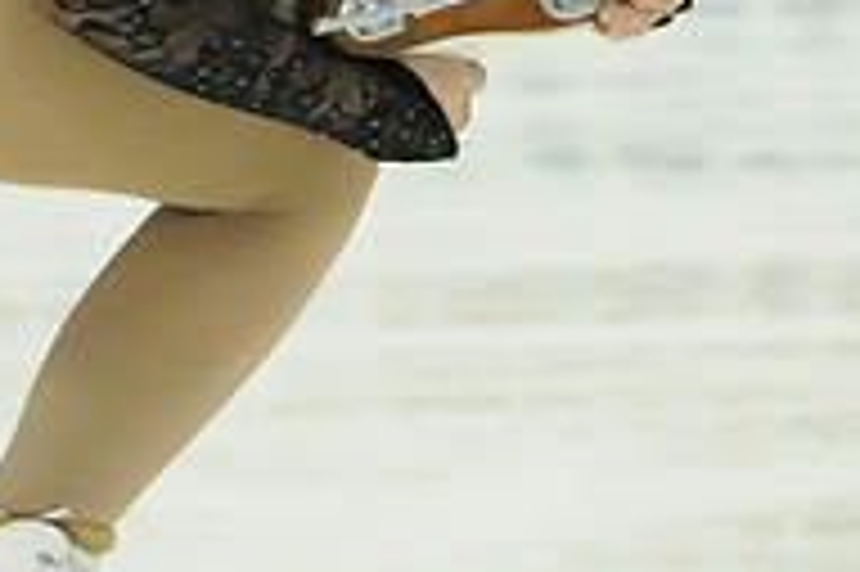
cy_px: 151
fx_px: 25515
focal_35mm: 1069
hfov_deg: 1.9
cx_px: -54
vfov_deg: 1.3
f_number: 5.6
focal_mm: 170
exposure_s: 1/640
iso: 3200
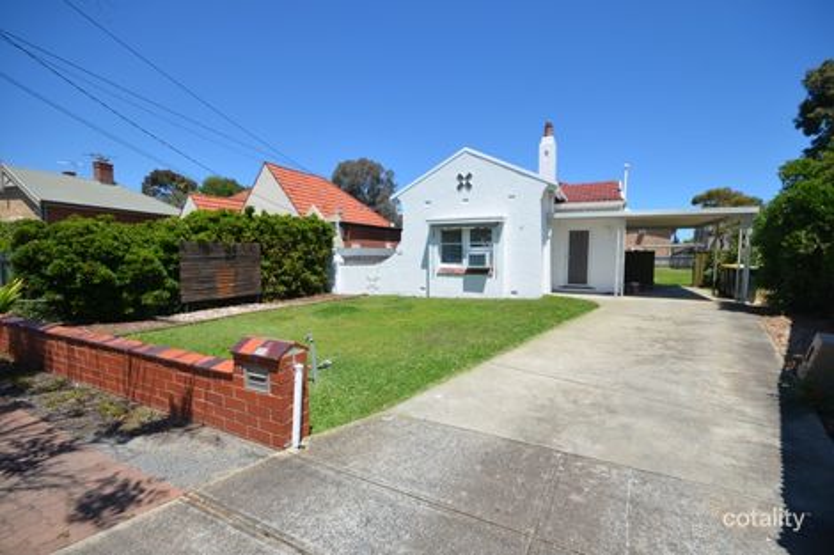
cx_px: 417
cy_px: 278
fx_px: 347
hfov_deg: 100.4
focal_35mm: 15
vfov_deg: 77.3
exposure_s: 1/250
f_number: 8
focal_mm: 10
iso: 100
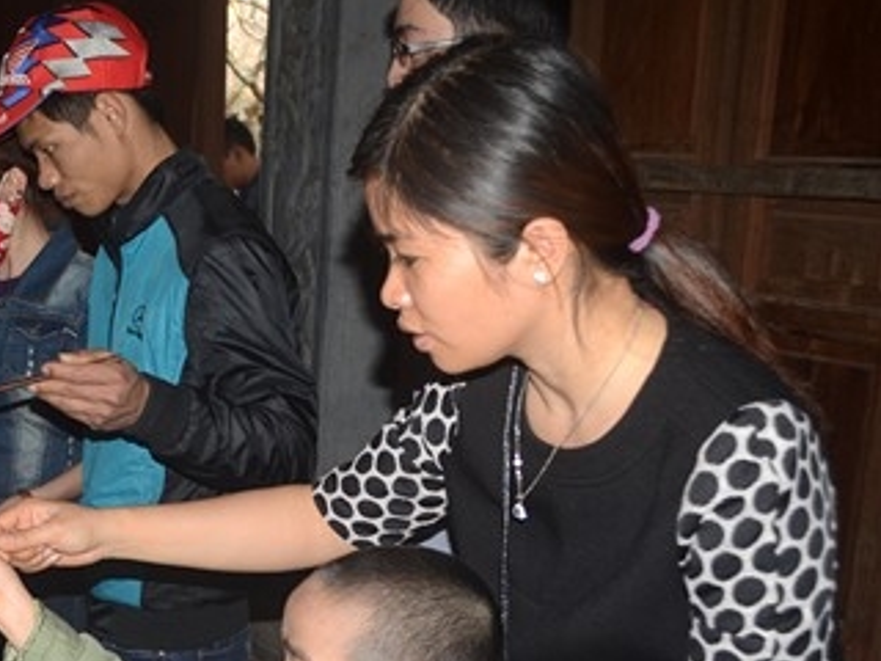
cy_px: 518
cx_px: 171
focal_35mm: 54
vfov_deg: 26.6
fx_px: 1374
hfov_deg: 34.4
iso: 400
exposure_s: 1/200
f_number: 3.8
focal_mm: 20
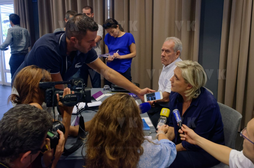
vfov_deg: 36.7
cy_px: 84
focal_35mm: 36
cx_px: 127
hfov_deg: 53.2
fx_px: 253
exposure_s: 1/100
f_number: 5.6
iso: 2500
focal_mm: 24
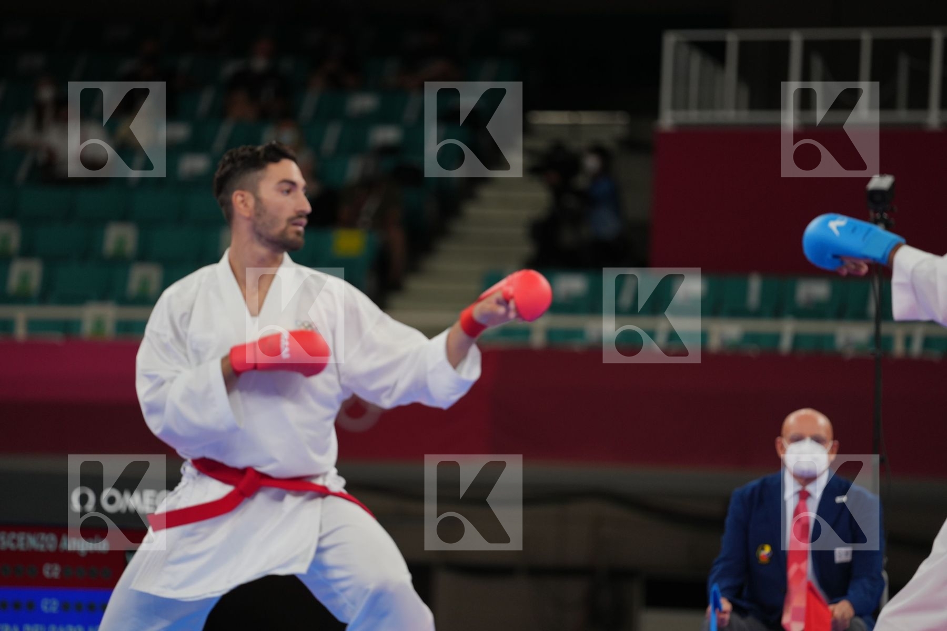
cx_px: 474
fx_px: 5261
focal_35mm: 200
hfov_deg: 10.3
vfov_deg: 6.9
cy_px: 316
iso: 500
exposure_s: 1/1000
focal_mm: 200
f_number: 2.8
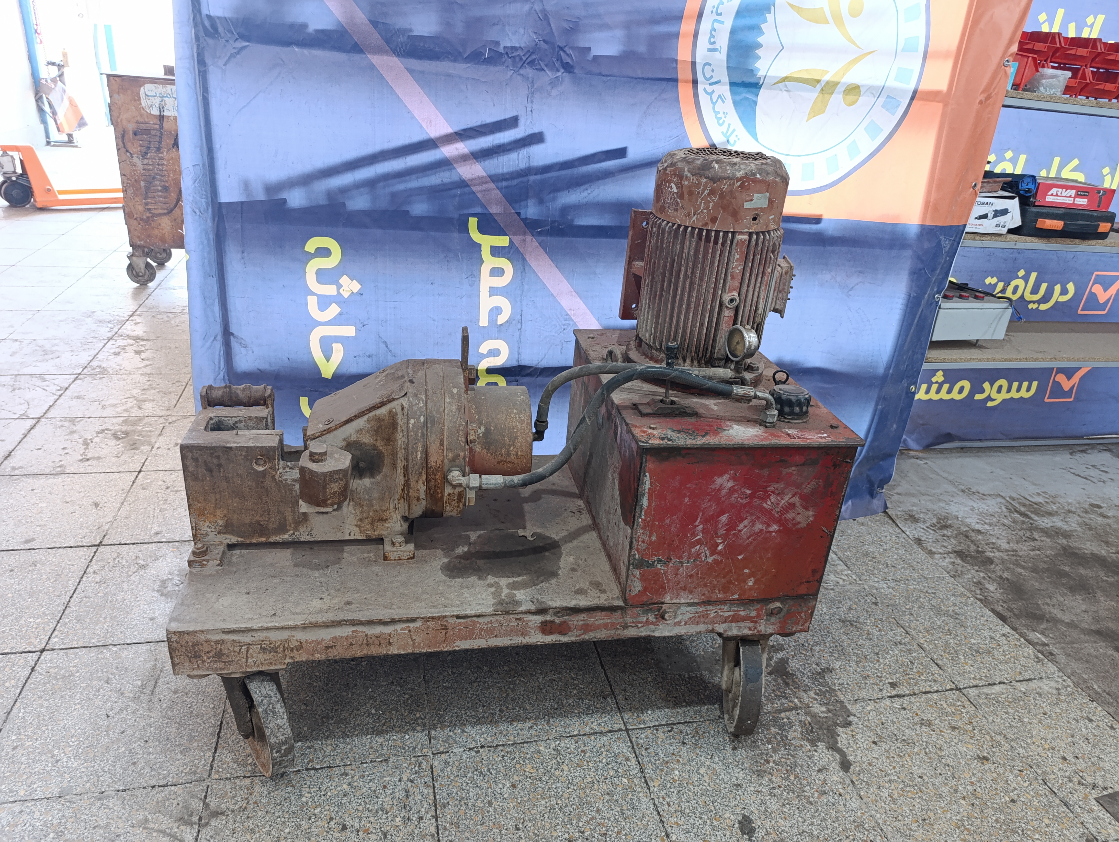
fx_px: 745
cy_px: 421
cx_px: 560
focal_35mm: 23
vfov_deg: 59.0
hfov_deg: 73.8
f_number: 1.6
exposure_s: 1/40
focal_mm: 6.14
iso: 1000
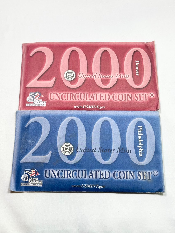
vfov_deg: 39.7
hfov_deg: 30.3
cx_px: 88
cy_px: 116
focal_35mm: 48
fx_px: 324
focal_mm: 6.76
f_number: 1.78
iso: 50
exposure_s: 1/125
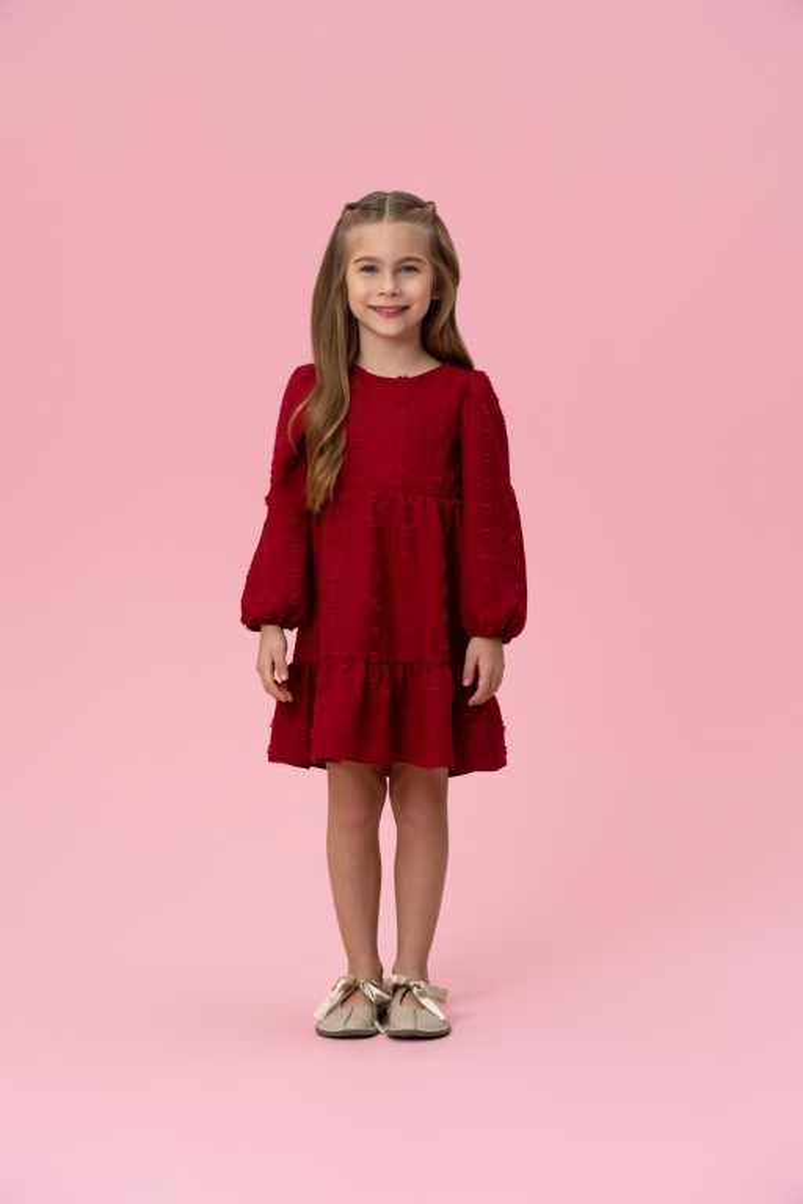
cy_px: 602
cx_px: 402
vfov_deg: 26.7
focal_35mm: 76
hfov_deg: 17.9
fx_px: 2543
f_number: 6.3
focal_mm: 76
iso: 100
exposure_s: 1/125
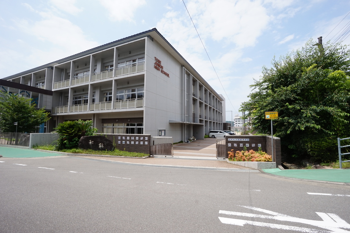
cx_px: 175
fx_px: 146
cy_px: 116
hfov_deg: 100.4
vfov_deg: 77.3
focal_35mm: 15
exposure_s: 1/80
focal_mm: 10
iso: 100
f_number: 14
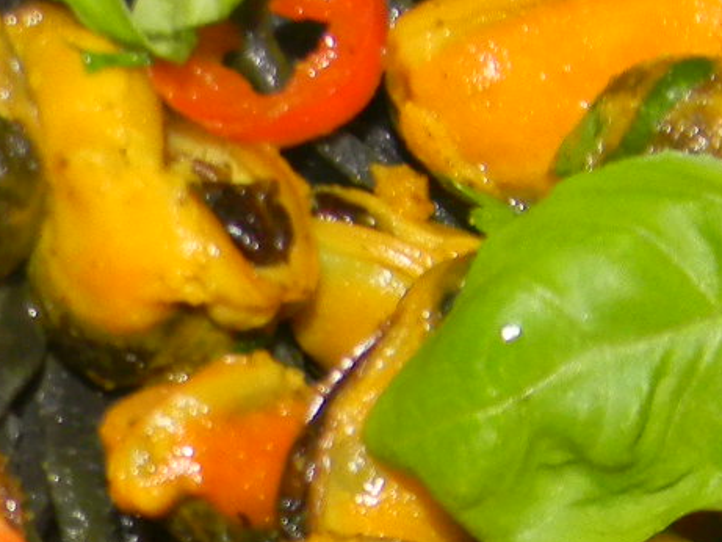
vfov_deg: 9.2
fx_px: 3338
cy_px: 600
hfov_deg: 12.3
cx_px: 581
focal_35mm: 160
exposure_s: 1/30
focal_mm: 6.4
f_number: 3.7
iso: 200
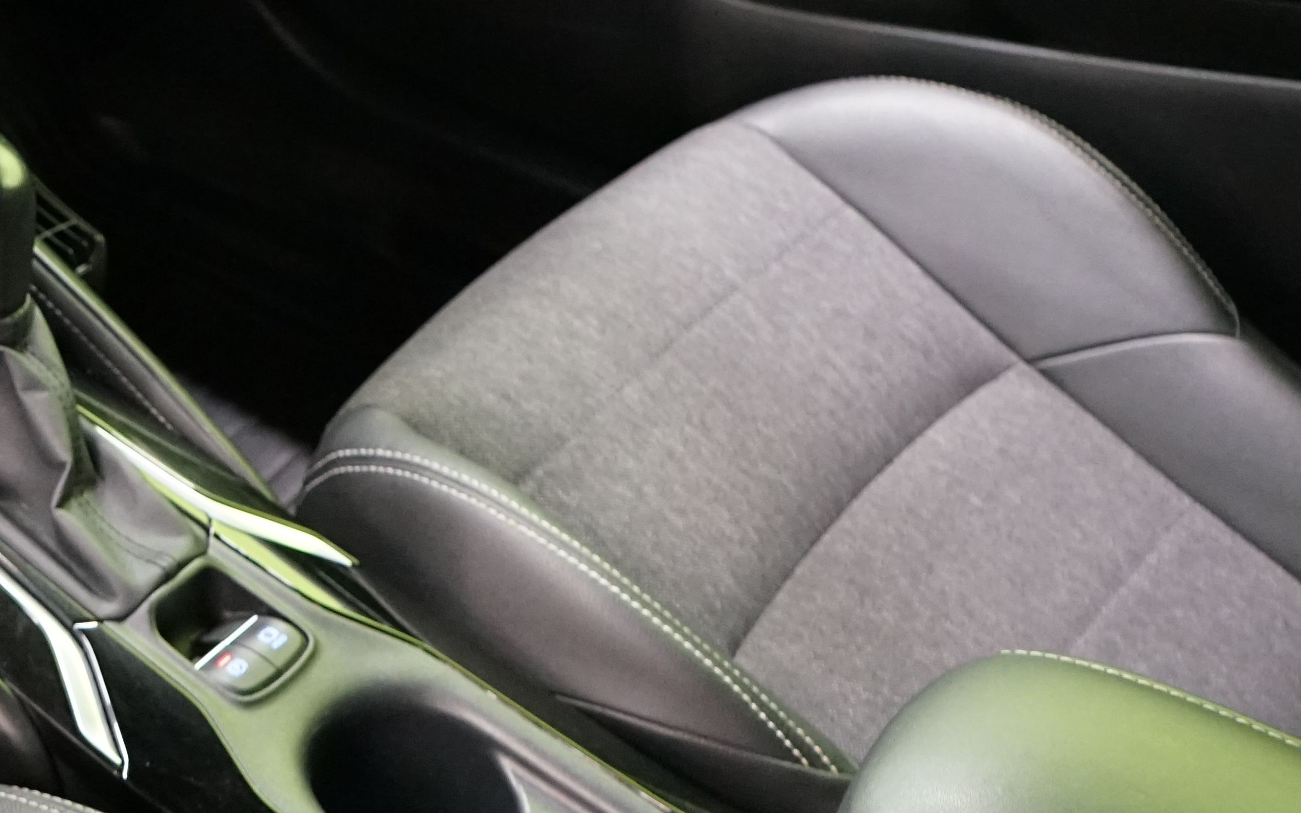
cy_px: 427
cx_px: -163
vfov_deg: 17.4
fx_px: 2659
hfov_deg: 25.3
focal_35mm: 75
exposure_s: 1/15
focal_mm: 29
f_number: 5
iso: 4000
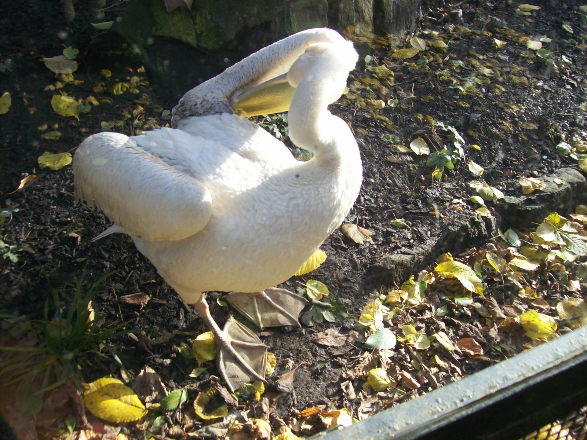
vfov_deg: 39.7
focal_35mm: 36
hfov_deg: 51.4
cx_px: 294
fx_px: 610
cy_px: 220
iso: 80
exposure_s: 1/149
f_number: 2.7
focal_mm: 6
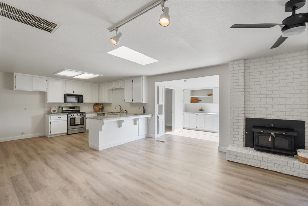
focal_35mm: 16
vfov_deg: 73.8
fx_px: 137
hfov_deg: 96.7
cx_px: 154
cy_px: 103
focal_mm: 16
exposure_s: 1/30
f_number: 8
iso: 160
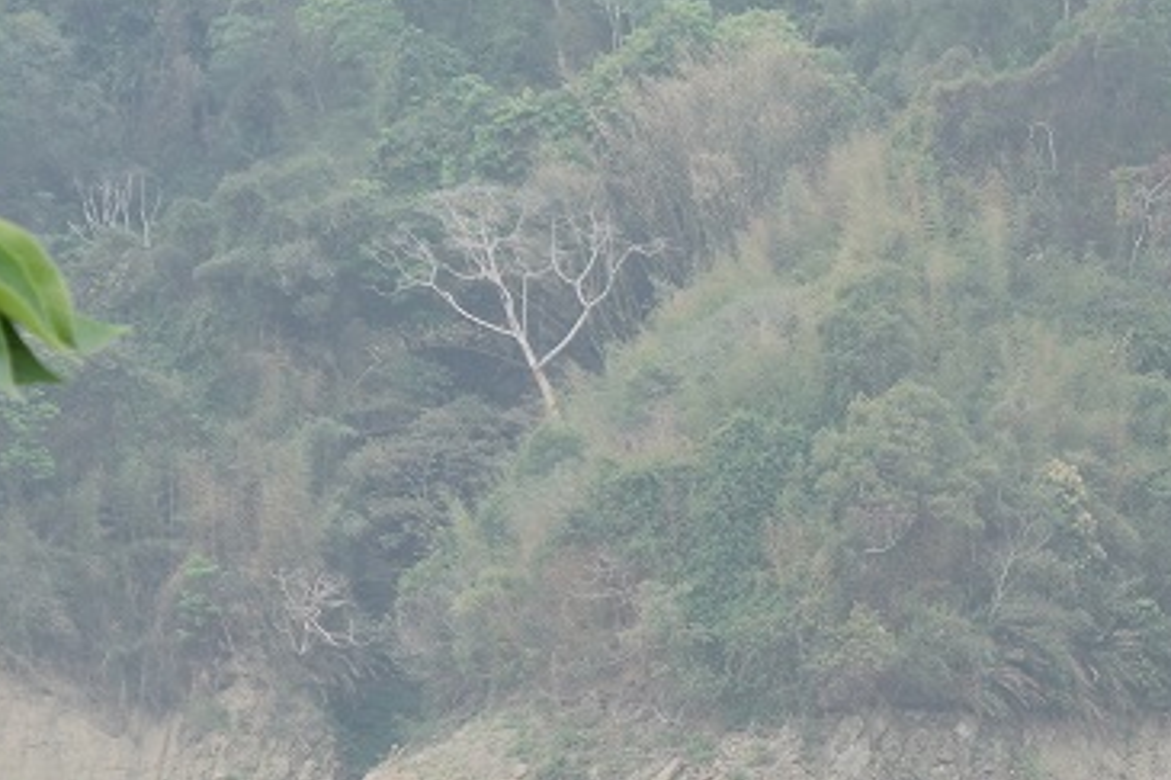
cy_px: 1692
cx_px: 2085
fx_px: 9623
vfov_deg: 4.6
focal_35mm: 296
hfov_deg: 6.8
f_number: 8
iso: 200
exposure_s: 1/100
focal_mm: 54
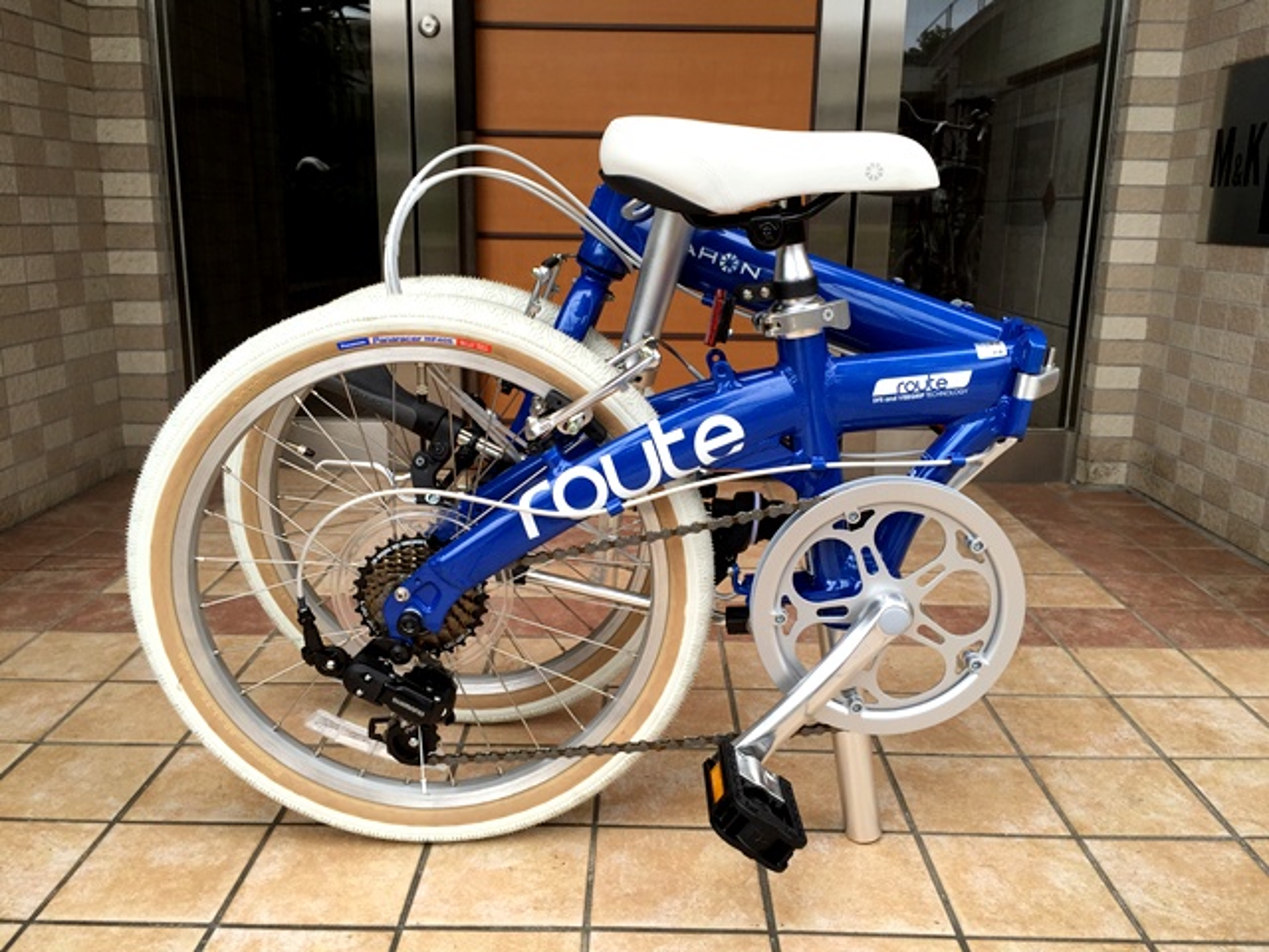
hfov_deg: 61.7
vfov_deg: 48.2
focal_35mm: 29
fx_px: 1063
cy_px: 476
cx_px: 634
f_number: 2.2
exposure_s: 1/706
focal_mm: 4.15
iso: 32
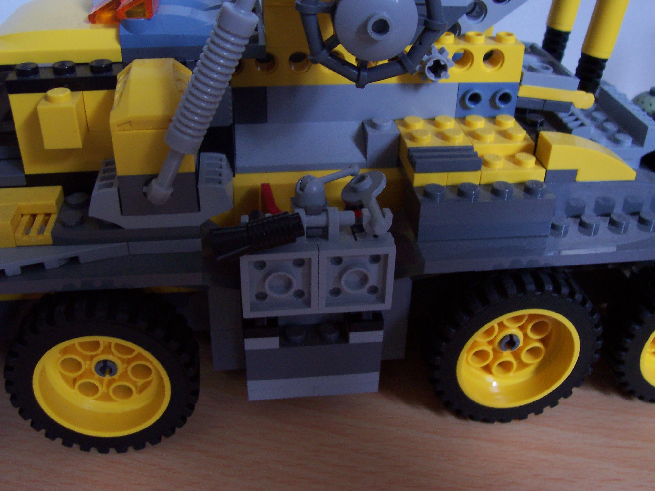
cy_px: 246
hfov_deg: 50.1
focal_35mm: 37
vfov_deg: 38.7
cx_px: 328
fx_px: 700
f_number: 2.8
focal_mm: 5.6
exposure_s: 1/8
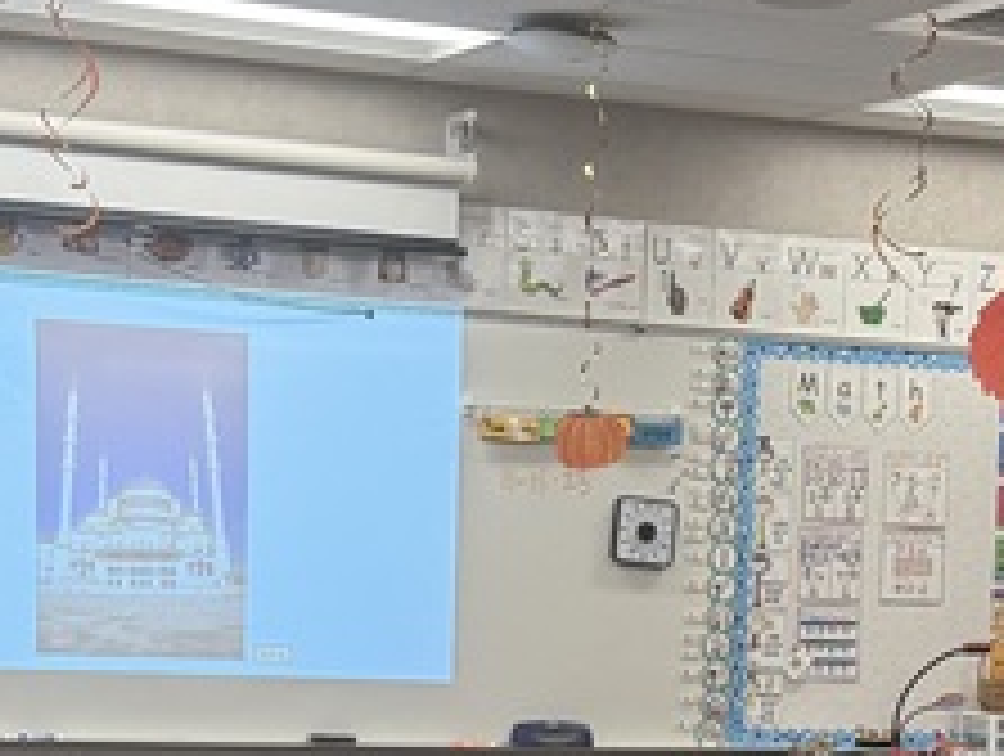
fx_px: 3196
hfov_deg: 17.8
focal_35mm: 110
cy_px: 976
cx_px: 666
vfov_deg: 13.1
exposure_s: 1/193
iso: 200
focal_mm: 6.76
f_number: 1.78
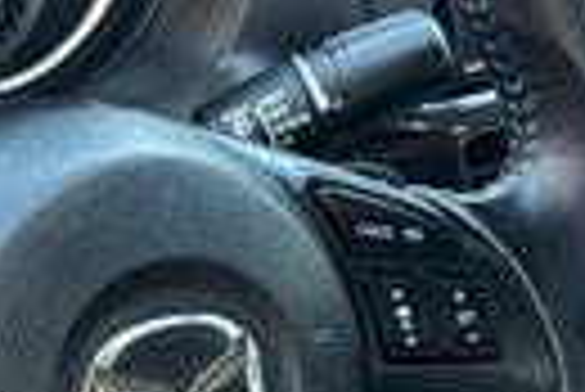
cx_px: 135
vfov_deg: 11.0
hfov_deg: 16.5
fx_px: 2001
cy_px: 464
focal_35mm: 123
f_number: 1.78
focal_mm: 6.76
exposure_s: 1/121
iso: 200
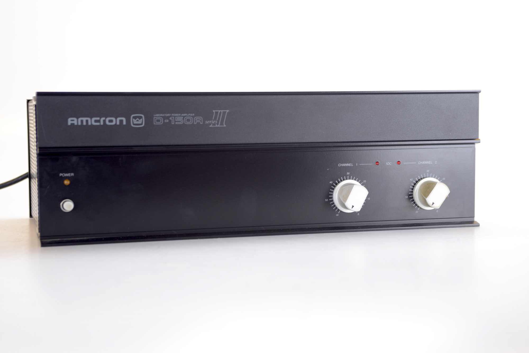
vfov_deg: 19.5
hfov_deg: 28.8
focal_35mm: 70
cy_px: 176
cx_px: 264
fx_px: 1029
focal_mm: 70
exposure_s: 1/20
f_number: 5.6
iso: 400
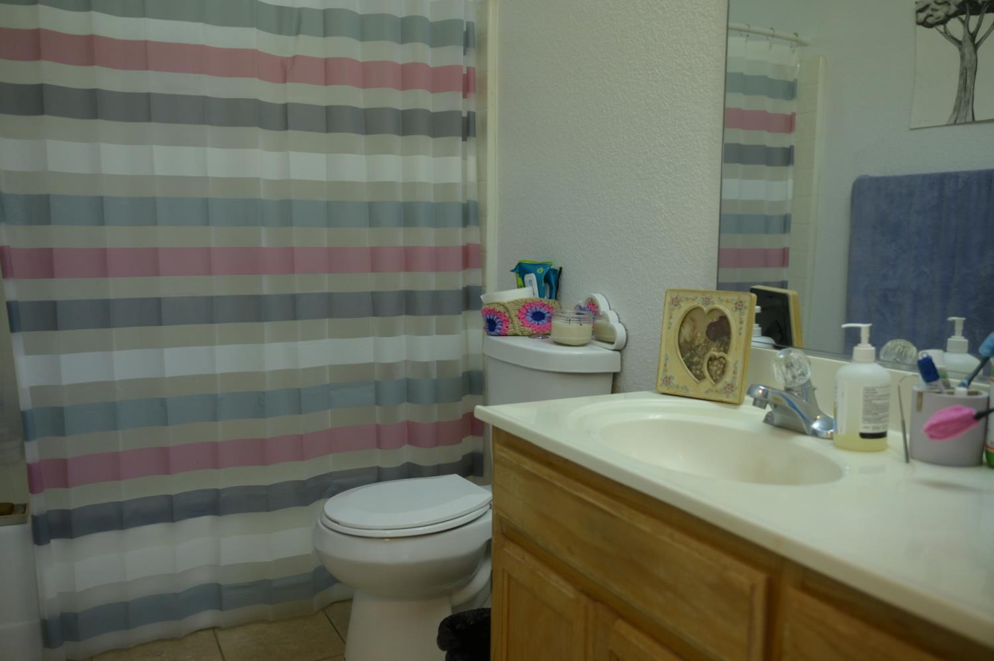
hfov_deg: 62.8
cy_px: 330
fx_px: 814
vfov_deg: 44.2
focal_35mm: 30
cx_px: 497
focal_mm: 29.5
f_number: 2.8
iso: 2000
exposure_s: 1/500
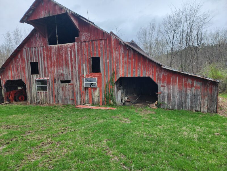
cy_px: 86
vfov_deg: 58.9
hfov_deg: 73.9
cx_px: 114
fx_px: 151
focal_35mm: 23
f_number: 1.8
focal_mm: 6.4
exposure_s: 1/180
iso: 20
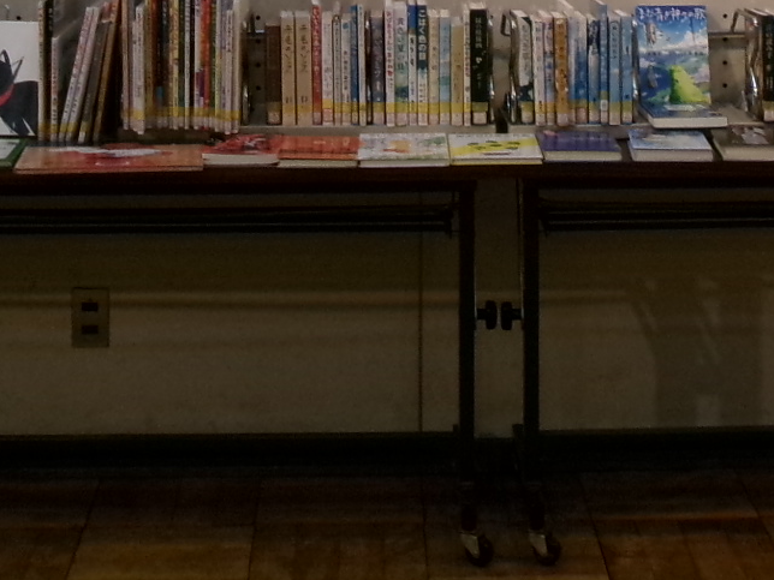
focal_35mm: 89
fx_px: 1990
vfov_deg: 15.7
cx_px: 434
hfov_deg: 22.0
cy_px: -203
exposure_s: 1/34
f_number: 3.9
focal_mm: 5.1
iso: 315
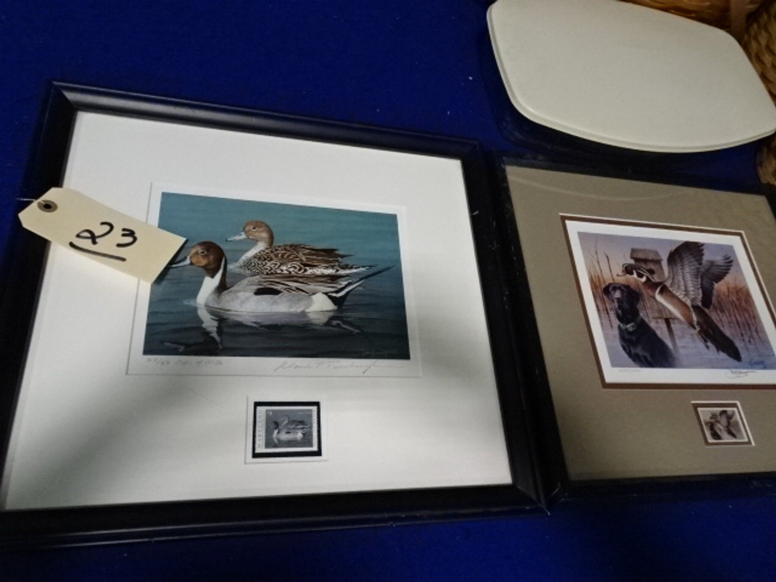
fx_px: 538
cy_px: 291
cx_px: 388
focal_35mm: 24
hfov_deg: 71.6
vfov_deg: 56.8
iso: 1000
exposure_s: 1/200
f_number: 3.5
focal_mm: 4.1
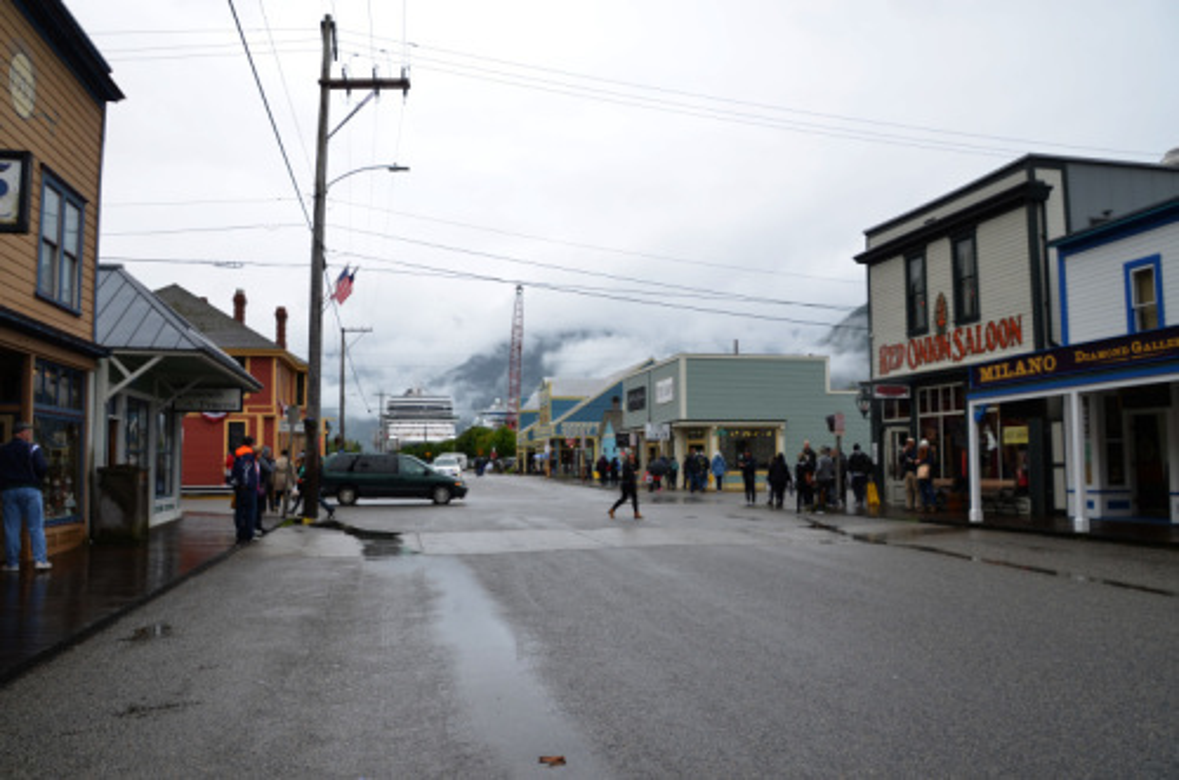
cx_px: 590
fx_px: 882
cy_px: 390
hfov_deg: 67.5
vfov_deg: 47.7
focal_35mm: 27
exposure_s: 1/250
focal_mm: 18
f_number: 8
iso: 125
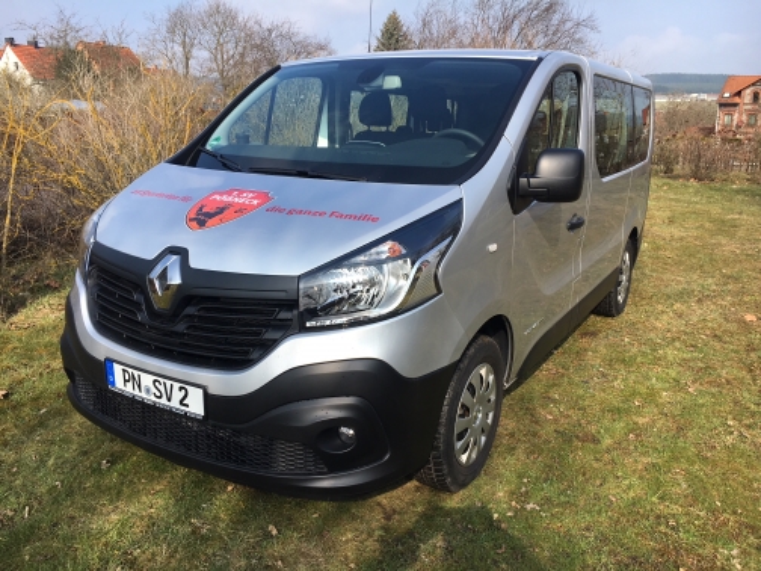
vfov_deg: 48.2
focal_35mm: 29
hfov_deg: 61.7
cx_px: 380
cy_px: 286
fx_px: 638
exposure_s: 1/1282
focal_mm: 4.15
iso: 25
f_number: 2.2
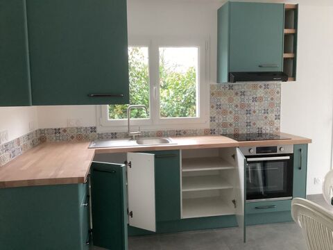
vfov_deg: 45.4
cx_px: 166
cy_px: 125
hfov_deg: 58.4
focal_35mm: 31
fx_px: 298
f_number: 2.4
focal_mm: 3.3
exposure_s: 1/60
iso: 320
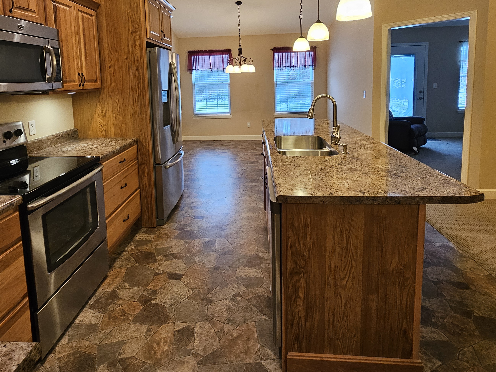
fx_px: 287
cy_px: 113
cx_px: 223
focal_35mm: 20
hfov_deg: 81.5
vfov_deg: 63.6
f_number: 2.2
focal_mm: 2.2
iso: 320
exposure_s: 1/60
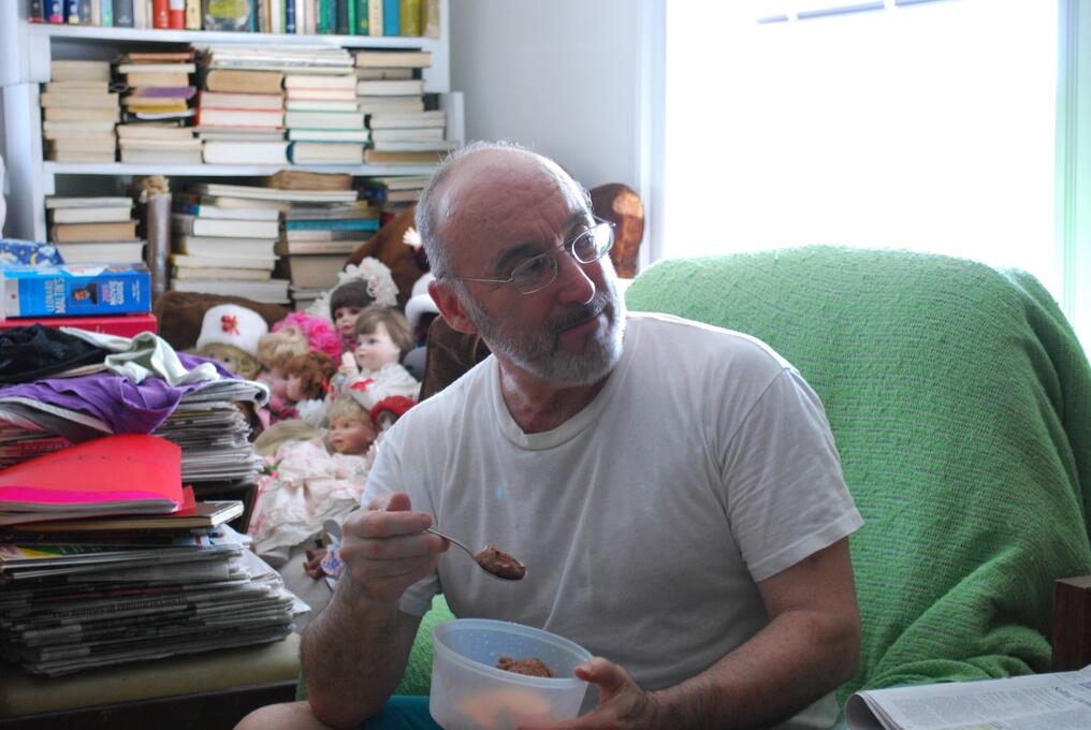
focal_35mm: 69
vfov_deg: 19.8
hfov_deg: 29.2
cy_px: 365
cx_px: 546
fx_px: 2093
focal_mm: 46
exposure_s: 1/25
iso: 800
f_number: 5.3
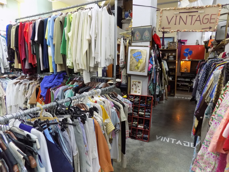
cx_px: 114
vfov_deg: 58.9
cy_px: 86
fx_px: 152
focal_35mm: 23
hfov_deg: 73.9
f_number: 3.1
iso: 400
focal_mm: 4
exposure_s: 1/13
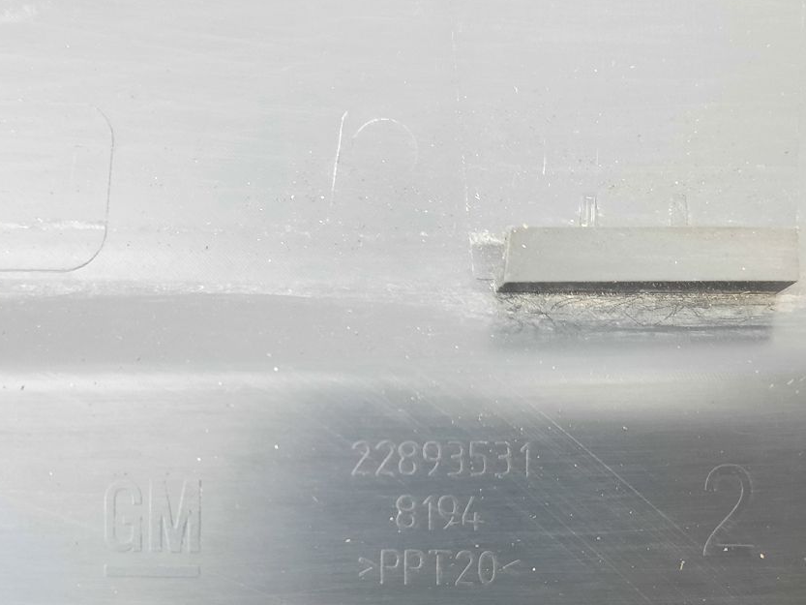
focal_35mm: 36
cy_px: 390
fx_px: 838
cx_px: 366
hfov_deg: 51.3
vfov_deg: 39.3
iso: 400
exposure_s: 1/33
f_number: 2
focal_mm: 4.6
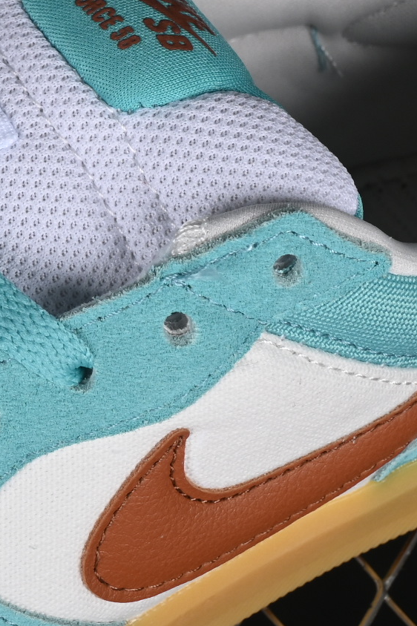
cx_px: -169
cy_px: 182
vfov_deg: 8.8
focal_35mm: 233
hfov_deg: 5.9
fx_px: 4045
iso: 160
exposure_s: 1/160
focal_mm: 47
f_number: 8
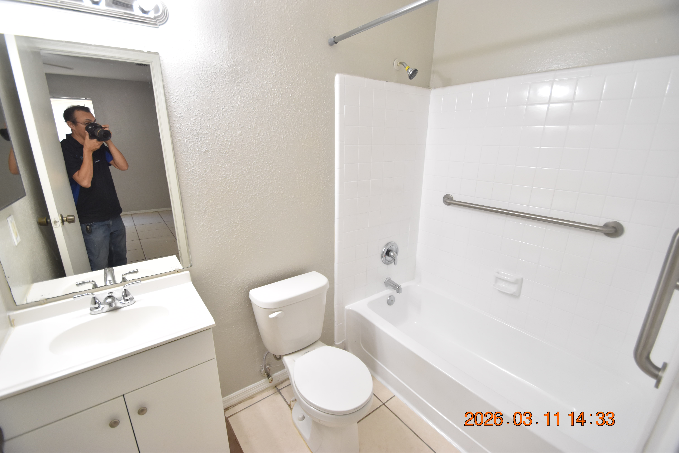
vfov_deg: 77.3
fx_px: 283
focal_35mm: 15
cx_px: 340
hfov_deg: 100.4
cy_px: 226
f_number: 3.5
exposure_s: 1/90
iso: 800
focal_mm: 10
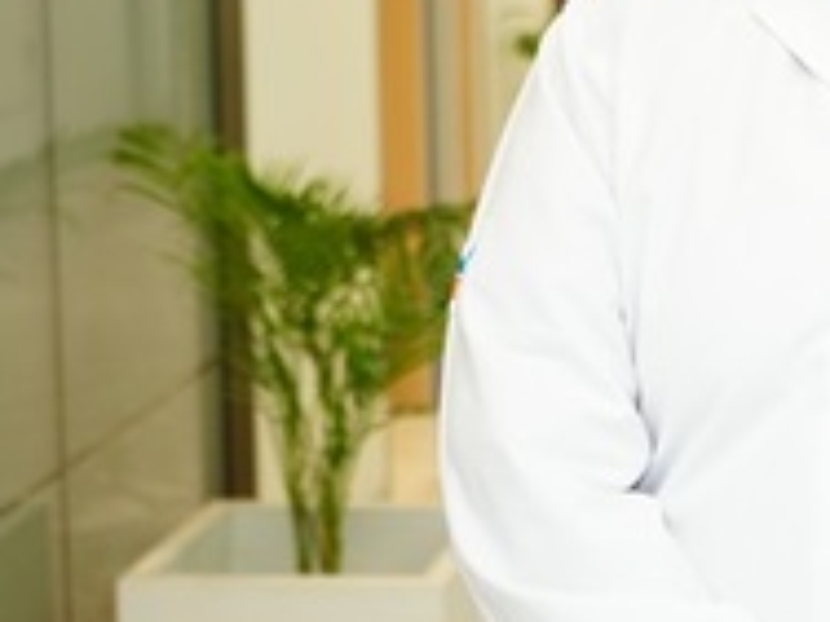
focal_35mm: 117
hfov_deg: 16.2
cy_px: 49
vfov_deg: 12.6
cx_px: 976
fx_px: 2805
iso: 1000
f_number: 4.5
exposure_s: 1/100
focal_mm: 50
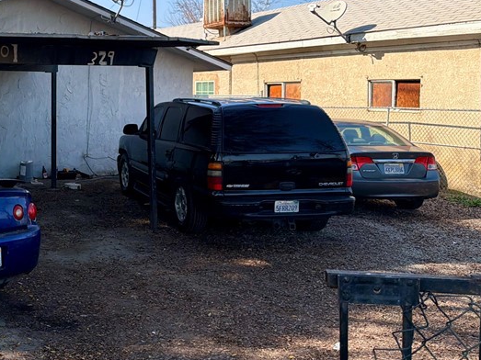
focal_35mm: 47
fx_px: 653
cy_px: 95
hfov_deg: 37.3
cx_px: 31
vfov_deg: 30.4
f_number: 1.78
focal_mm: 6.76
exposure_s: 1/2907
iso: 80
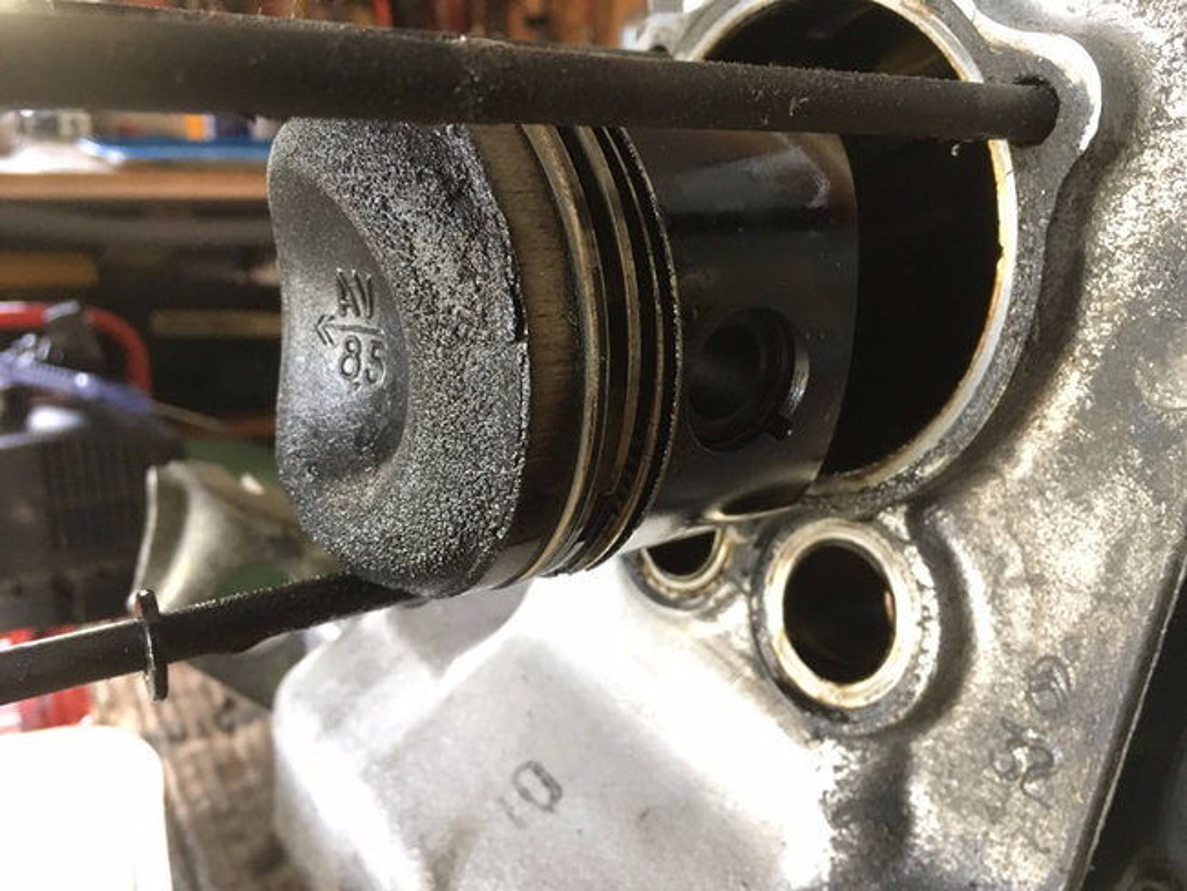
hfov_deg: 61.6
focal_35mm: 29
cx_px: 594
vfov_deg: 48.3
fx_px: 995
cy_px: 446
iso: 200
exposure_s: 1/17
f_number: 2.2
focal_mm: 4.15
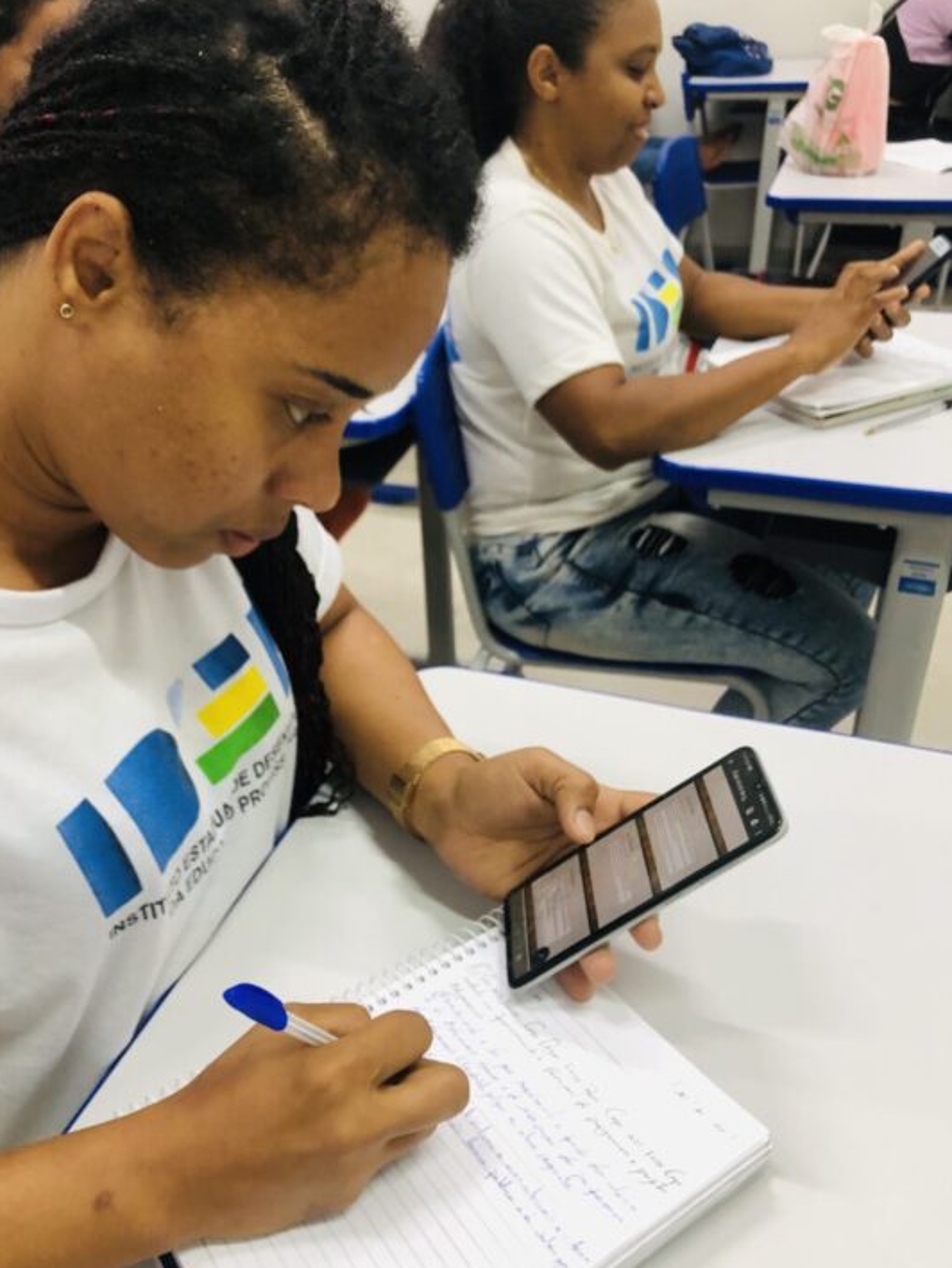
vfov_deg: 60.0
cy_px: 640
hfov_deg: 46.8
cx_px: 447
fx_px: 1100
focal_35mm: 30
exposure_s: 1/15
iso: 64
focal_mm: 3.99
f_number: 1.8
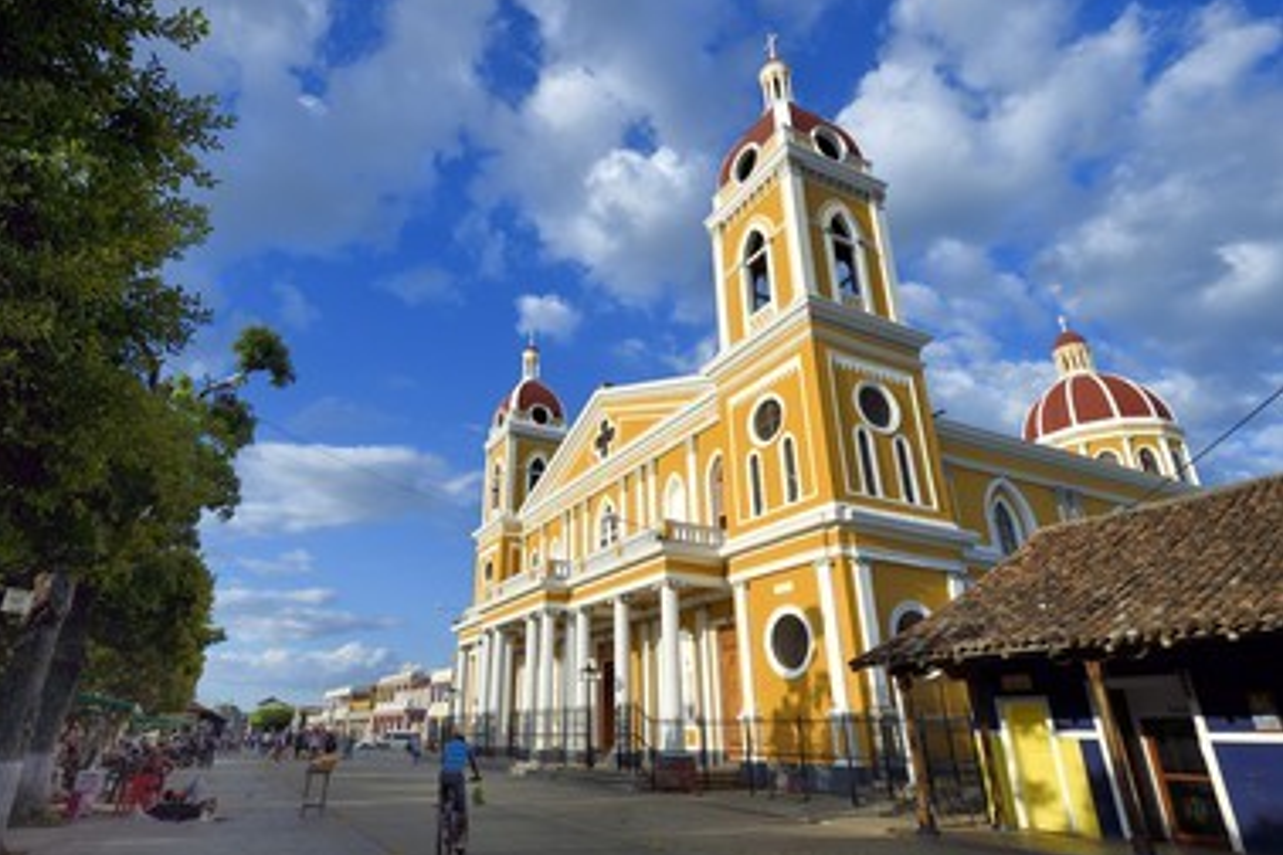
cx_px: 574
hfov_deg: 83.7
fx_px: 713
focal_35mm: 20
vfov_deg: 61.9
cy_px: 431
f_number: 14
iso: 200
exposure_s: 1/320
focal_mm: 18
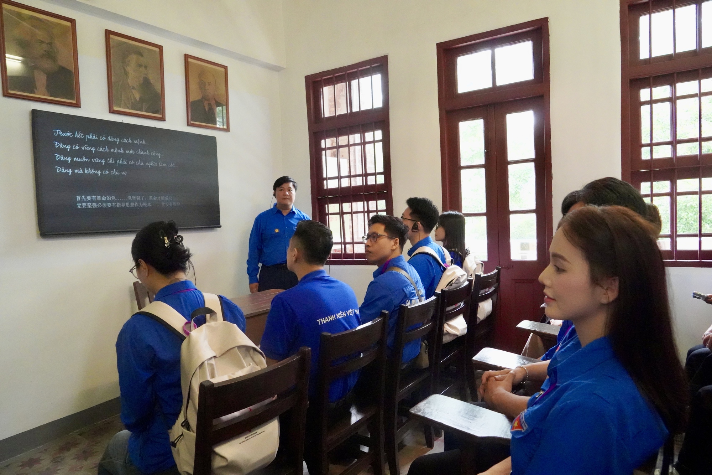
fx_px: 475
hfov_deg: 73.7
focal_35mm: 24
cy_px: 238
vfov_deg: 53.1
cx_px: 356
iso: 25600
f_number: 7.1
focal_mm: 24
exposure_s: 1/100
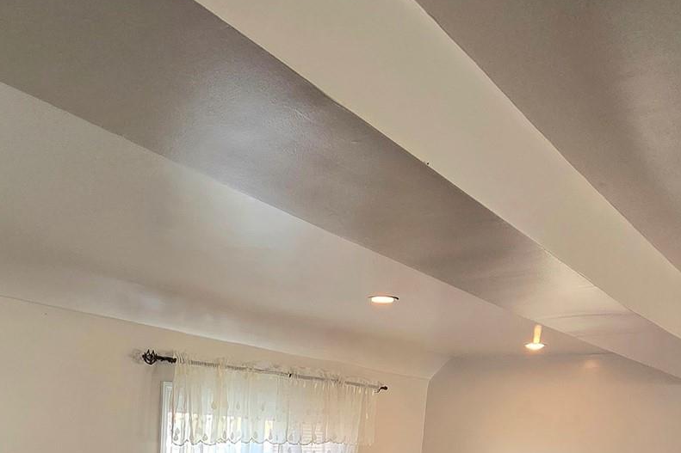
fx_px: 662
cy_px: 553
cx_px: 200
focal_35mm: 35
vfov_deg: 31.3
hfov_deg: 52.8
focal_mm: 2.2
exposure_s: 1/60.2
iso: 160
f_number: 2.2
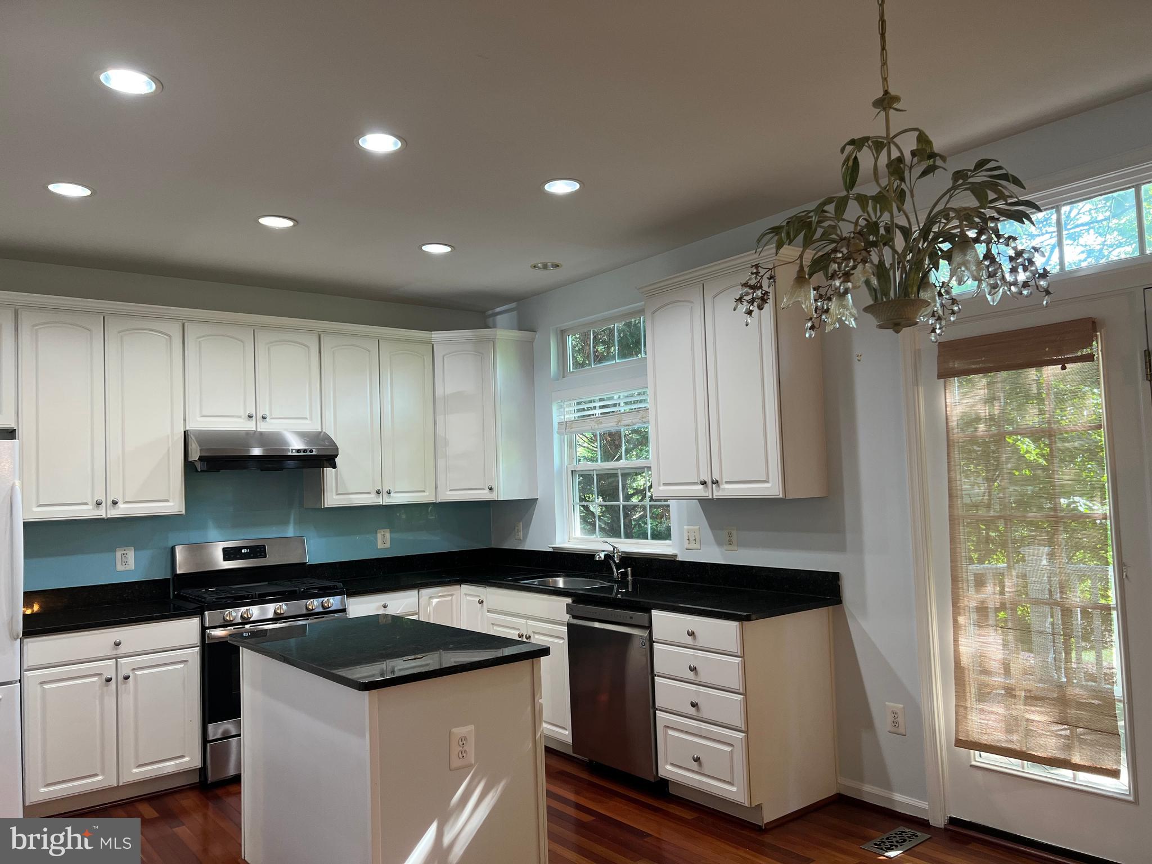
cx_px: 576
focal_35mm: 26
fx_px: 865
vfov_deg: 53.1
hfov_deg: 67.3
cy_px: 432
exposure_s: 1/60
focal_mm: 5.7
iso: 80
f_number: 1.5
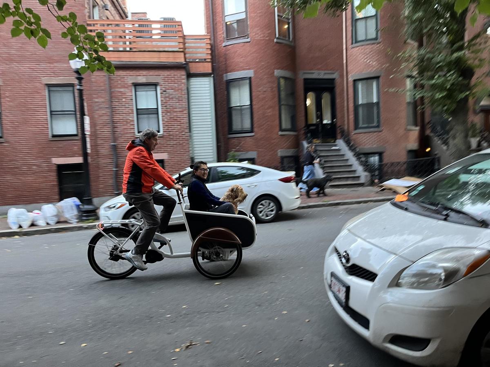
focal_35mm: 26
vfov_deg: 53.1
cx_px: 245
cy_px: 184
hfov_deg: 67.3
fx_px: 368
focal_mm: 5.1
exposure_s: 1/60
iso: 200
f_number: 1.6
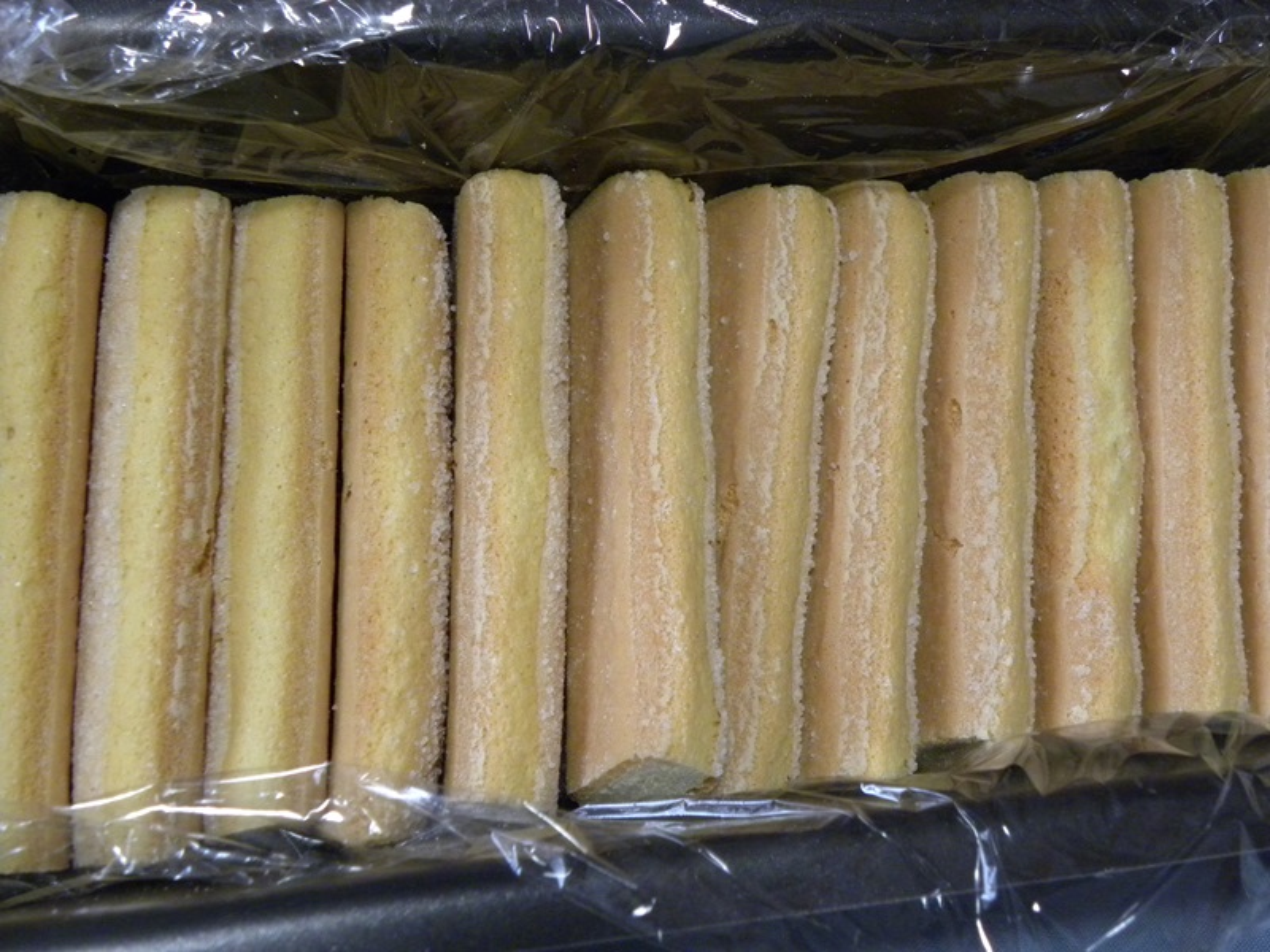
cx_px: 635
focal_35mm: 52
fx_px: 1908
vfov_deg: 28.0
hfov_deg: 36.8
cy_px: 476
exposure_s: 1/71.3
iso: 400
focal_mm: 9.2
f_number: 3.5
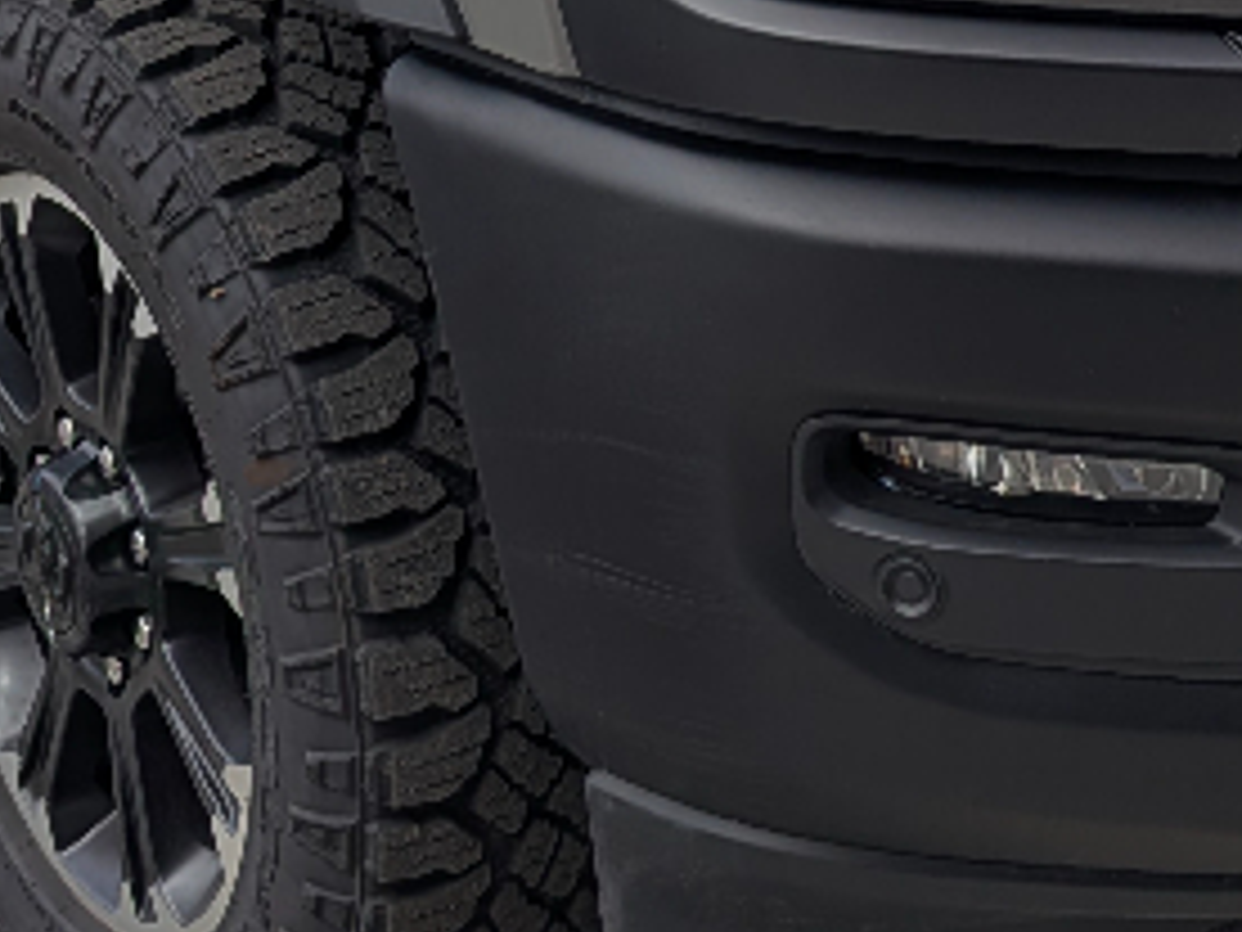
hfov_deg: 22.0
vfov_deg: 15.8
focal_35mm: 89
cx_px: 482
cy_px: -252
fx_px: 3193
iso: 40
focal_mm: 4.53
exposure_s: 1/1016
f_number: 1.7
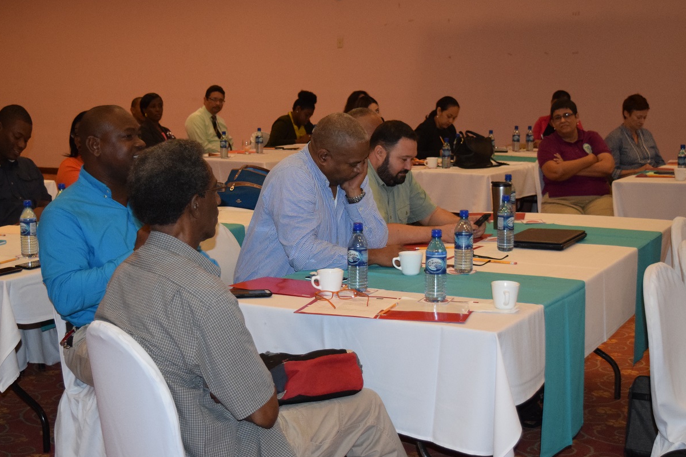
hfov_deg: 33.3
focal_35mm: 60
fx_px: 1143
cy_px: 210
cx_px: 293
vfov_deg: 22.6
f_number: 4.5
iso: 2500
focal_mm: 32
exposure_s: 1/60
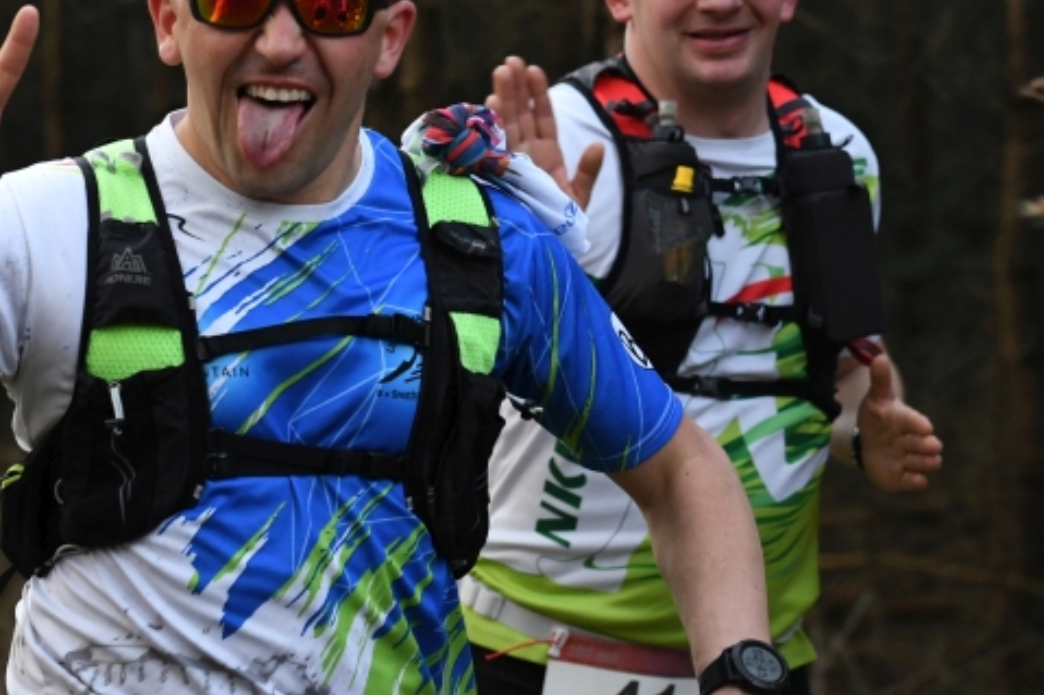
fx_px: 7450
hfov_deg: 8.0
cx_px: 496
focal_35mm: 257
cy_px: 252
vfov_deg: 5.3
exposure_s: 1/500
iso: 1600
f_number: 3.5
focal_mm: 80
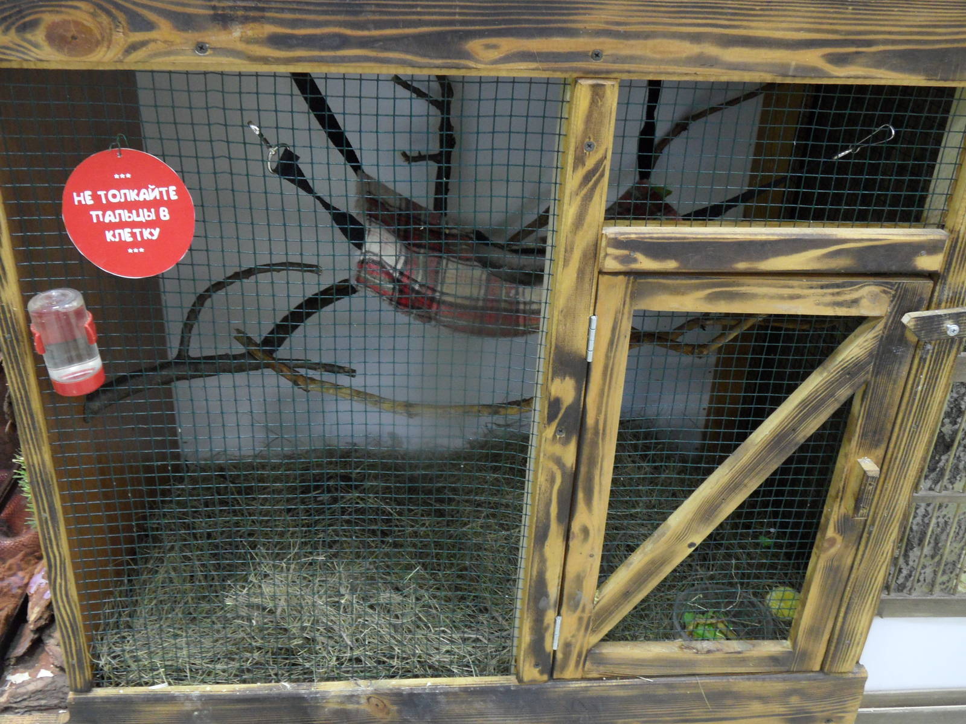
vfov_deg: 44.2
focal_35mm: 32
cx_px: 483
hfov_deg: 56.8
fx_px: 893
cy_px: 362
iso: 200
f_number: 3.4
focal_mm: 5.3
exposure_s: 1/6
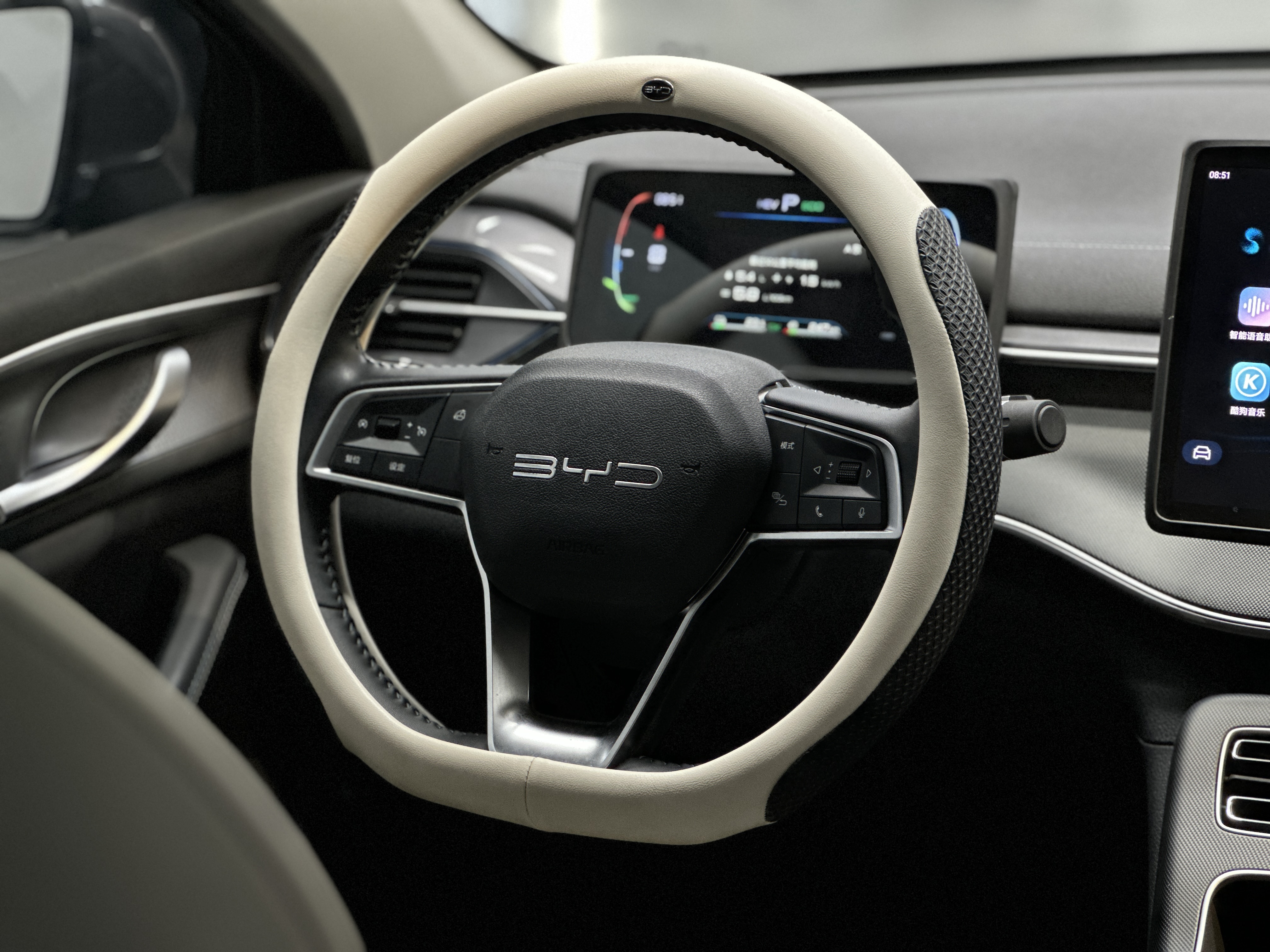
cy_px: 476
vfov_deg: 19.1
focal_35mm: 77
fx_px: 2825
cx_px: 635
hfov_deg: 25.3
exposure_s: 1/25
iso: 400
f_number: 2.8
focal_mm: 9
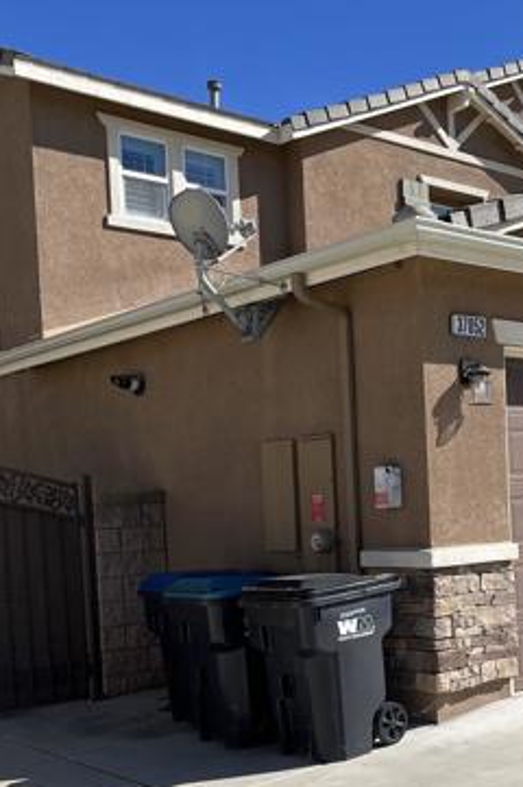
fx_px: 1048
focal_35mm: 48
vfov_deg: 40.7
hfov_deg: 27.5
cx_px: 416
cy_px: 521
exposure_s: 1/4484
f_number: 1.6
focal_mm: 5.1
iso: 50
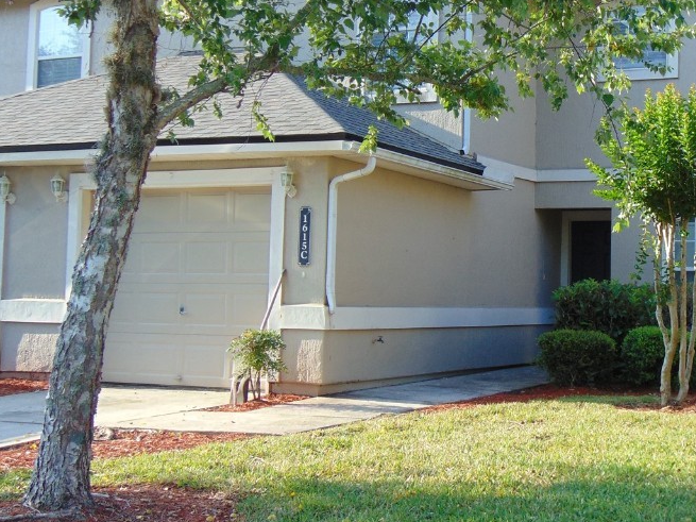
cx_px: 508
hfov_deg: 31.2
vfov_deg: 24.0
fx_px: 1226
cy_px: 235
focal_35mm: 61
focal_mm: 6.9
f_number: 3.3
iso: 80
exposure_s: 1/250
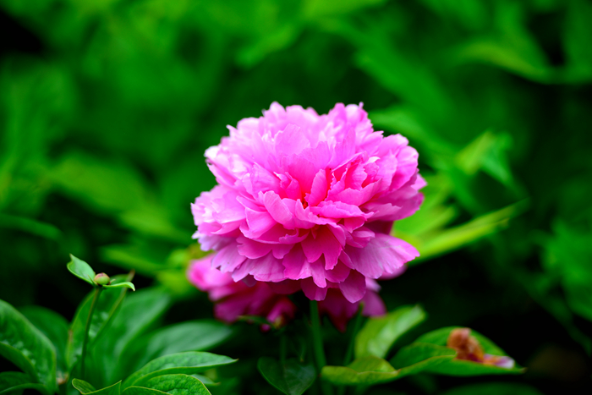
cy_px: 198
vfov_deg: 6.9
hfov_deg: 10.3
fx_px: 3289
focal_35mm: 200
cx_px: 296
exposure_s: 1/400
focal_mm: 200
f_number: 2.8
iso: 200
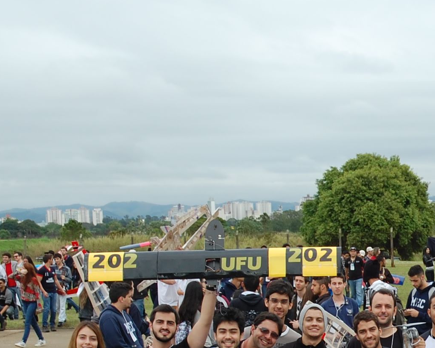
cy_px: 381
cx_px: 479
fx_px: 1434
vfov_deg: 13.6
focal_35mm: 111
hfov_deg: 16.7
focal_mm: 27
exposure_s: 1/125
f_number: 5.6
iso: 200
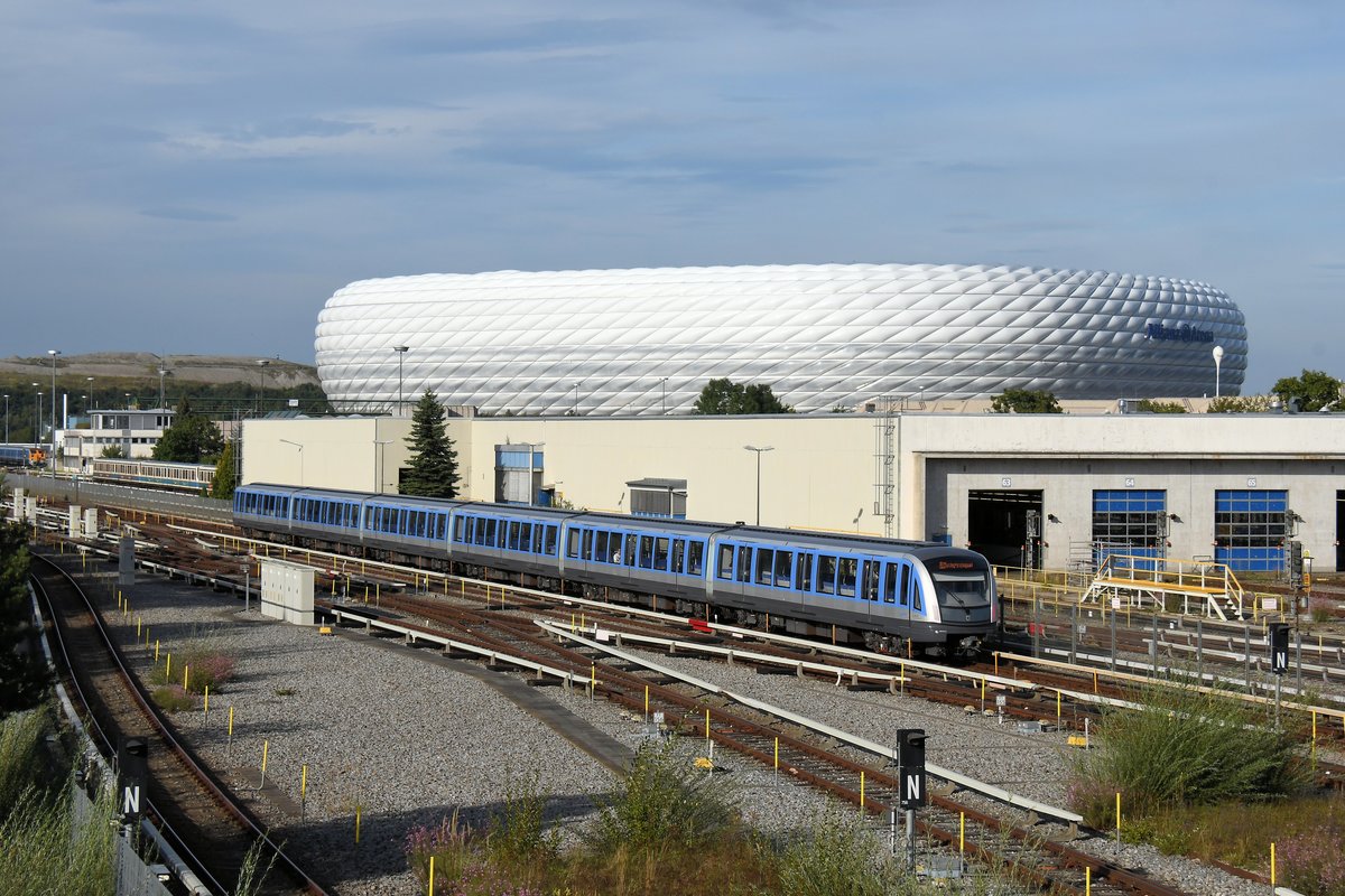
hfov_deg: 27.0
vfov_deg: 18.2
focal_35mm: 75
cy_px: 448
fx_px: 2802
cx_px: 672
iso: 400
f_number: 10
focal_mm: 50
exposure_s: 1/1000
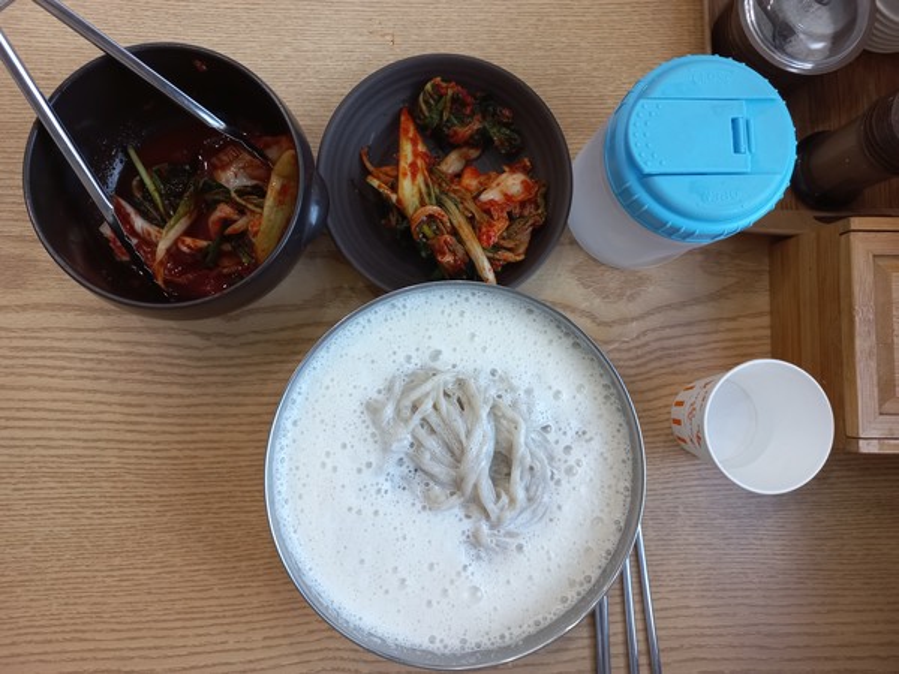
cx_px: 450
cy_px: 337
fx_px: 649
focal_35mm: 25
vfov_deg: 54.9
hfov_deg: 69.4
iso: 200
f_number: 1.8
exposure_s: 1/60
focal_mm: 4.6
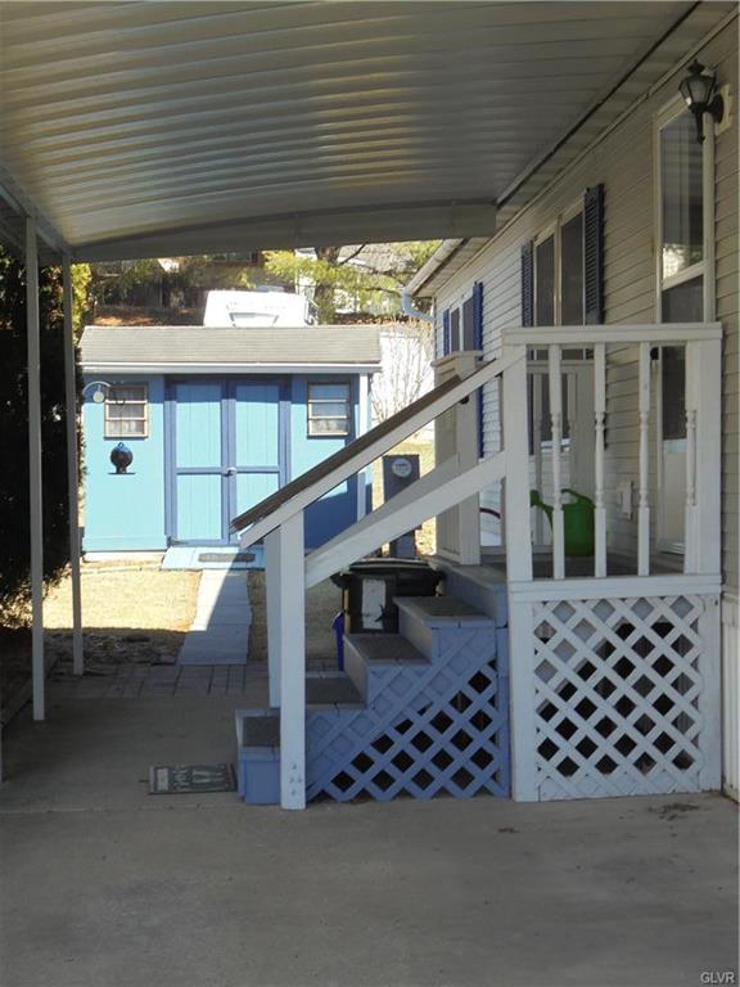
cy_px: 494
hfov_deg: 26.1
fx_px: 1596
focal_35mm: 56
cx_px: 370
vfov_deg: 34.3
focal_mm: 10.1
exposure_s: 1/125
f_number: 5.2
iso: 100
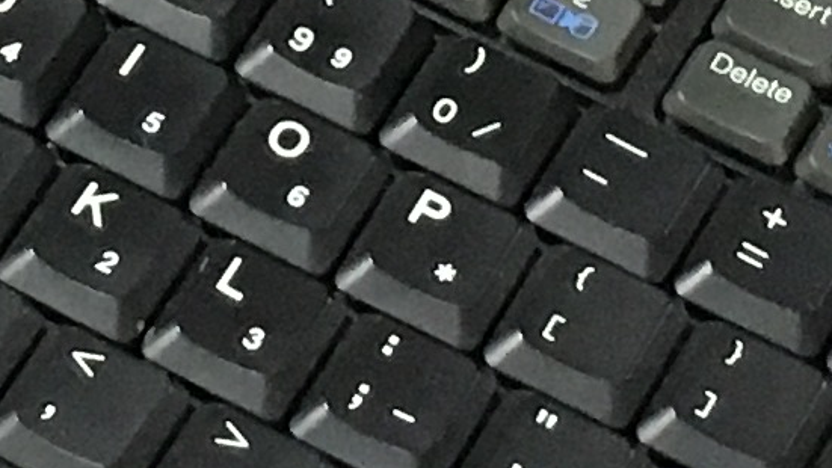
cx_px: 157
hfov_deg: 9.3
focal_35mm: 231
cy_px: -492
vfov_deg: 5.2
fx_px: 5096
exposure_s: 1/17
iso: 200
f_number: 2.2
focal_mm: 4.15
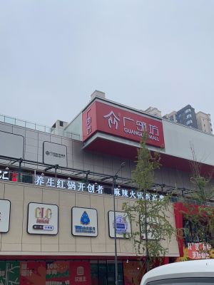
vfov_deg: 32.7
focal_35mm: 59
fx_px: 486
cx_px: 107
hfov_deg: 24.8
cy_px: 142
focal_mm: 4.2
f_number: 1.6
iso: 32
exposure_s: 1/836
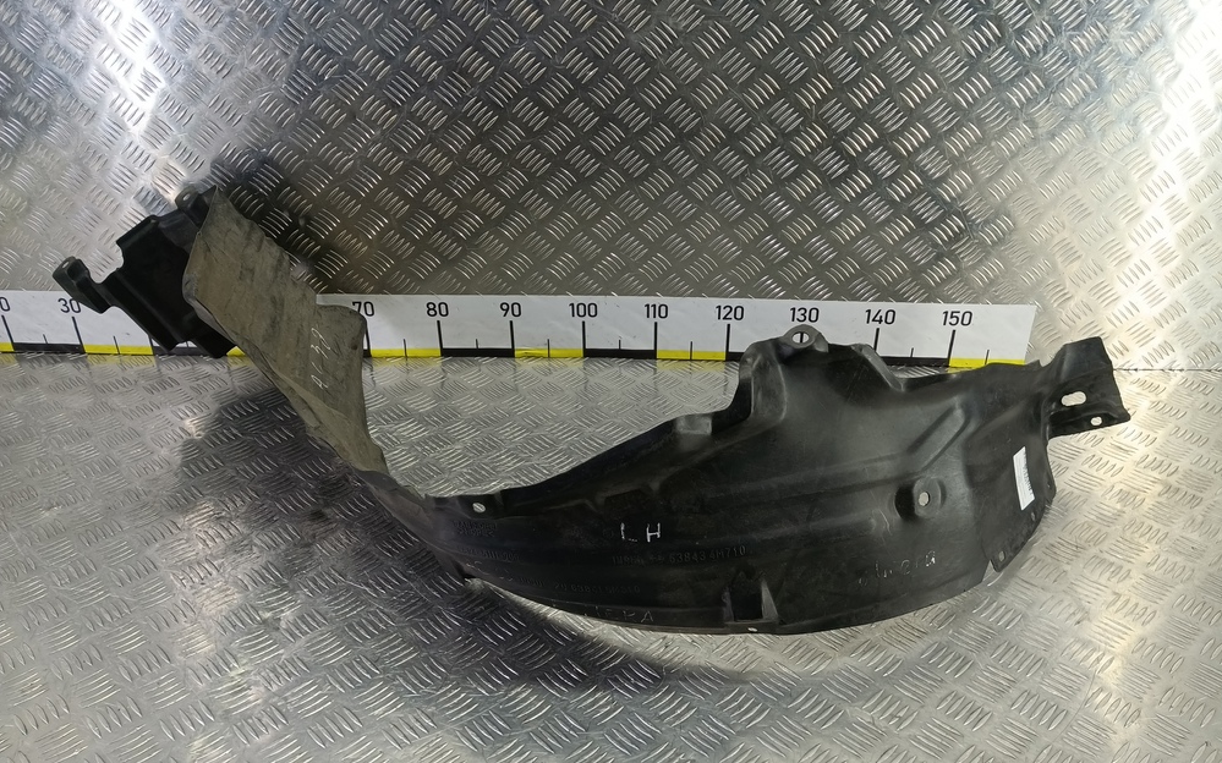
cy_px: 313
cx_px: 621
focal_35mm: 25
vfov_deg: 49.0
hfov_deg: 72.6
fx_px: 832
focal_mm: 4.11
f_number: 1.6
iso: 133
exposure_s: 1/50
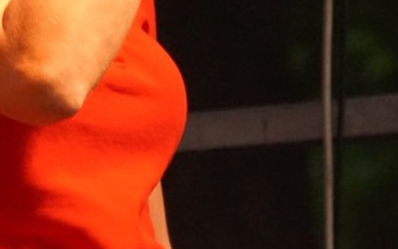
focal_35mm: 690
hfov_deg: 3.0
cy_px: -165
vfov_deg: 1.9
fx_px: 7487
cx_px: 58
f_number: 5.6
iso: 3200
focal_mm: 140
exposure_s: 1/160
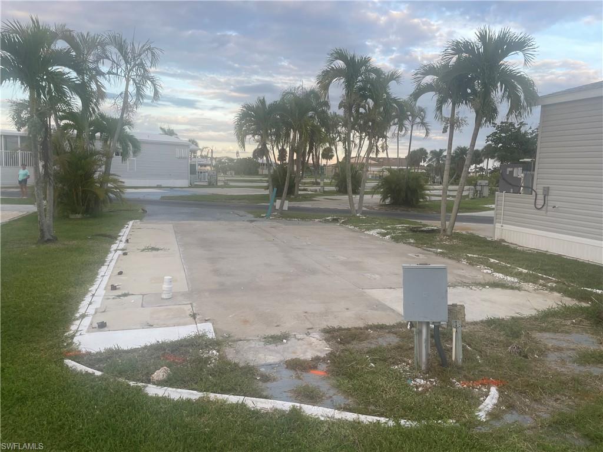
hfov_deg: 67.3
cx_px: 302
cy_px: 226
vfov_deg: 53.1
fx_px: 453
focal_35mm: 26
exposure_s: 1/344
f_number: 1.6
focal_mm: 4.2
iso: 32
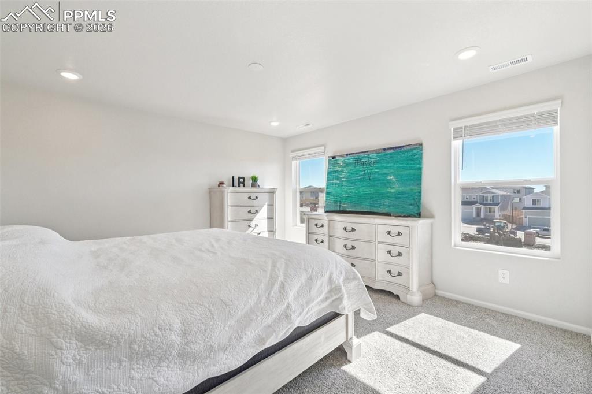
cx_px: 296
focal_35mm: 15
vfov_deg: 77.3
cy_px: 197
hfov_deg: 100.4
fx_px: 247
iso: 800
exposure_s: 1/125
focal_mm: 10
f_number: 8
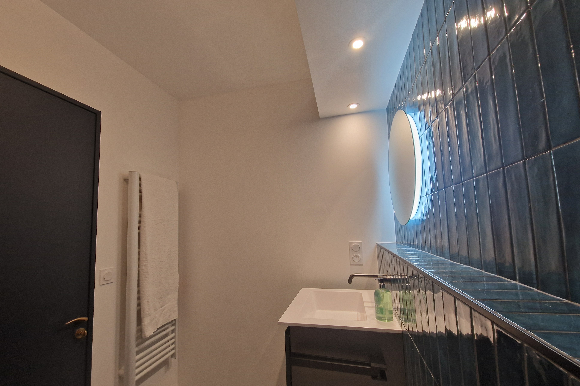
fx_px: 226
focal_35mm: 14
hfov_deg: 104.2
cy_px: 201
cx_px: 286
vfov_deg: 81.2
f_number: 2.2
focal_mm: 2.2
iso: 80
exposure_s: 1/50
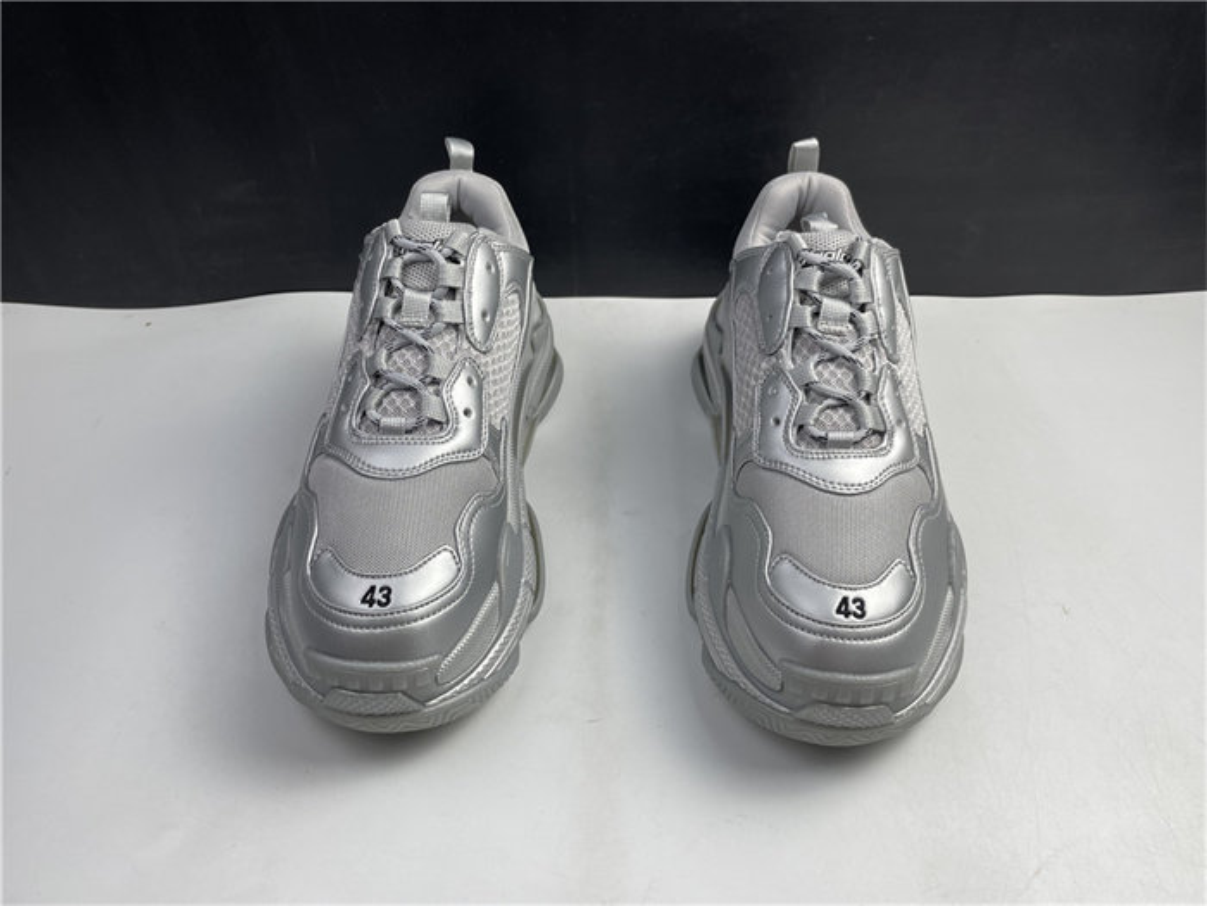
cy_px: 453
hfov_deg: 67.3
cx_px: 604
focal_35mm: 26
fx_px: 907
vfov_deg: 53.1
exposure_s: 1/100
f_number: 1.6
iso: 32
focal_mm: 4.2
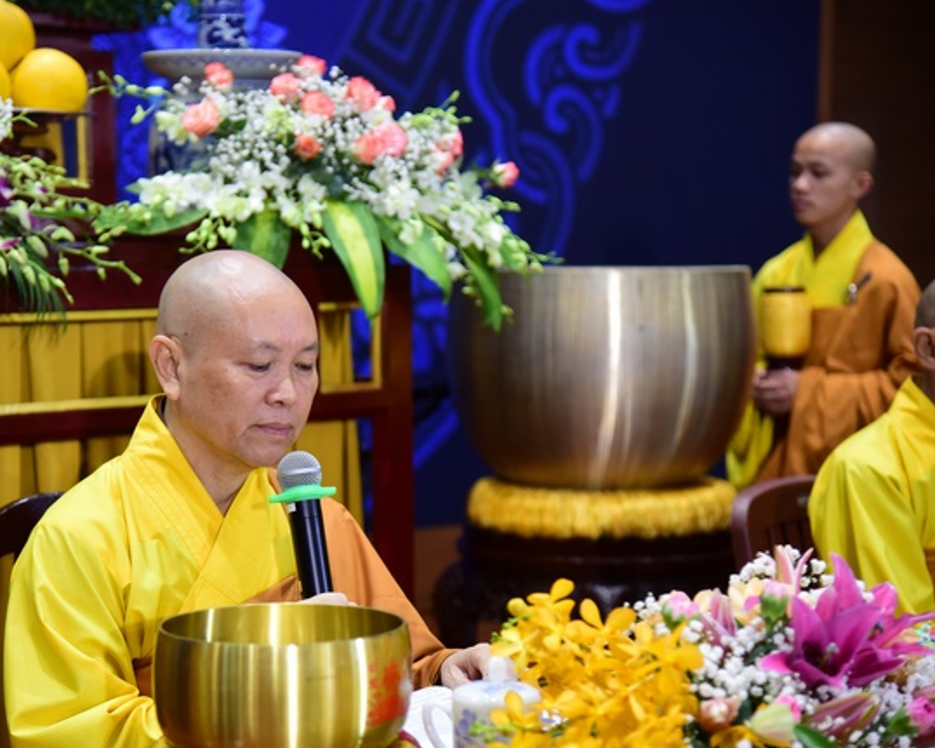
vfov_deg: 16.5
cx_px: 375
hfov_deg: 20.6
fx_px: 2573
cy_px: 373
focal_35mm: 93
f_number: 4
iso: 1600
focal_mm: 82
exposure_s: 1/125
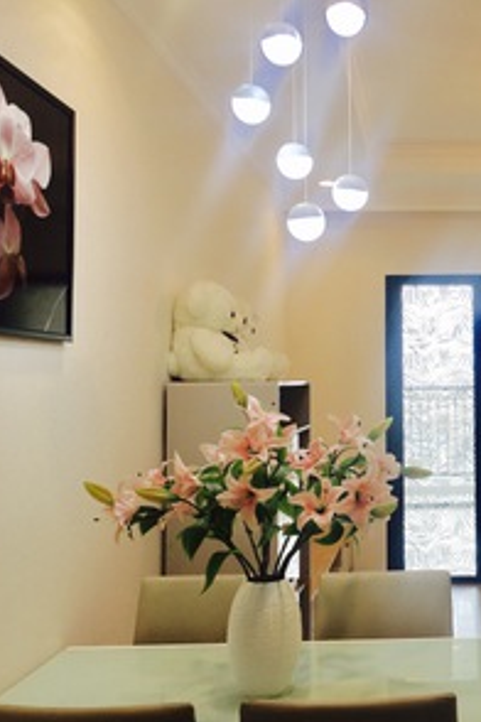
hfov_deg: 30.6
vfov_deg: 47.4
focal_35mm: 41
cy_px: 366
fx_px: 822
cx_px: 469
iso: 25
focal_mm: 4.15
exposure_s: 1/100
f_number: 2.2
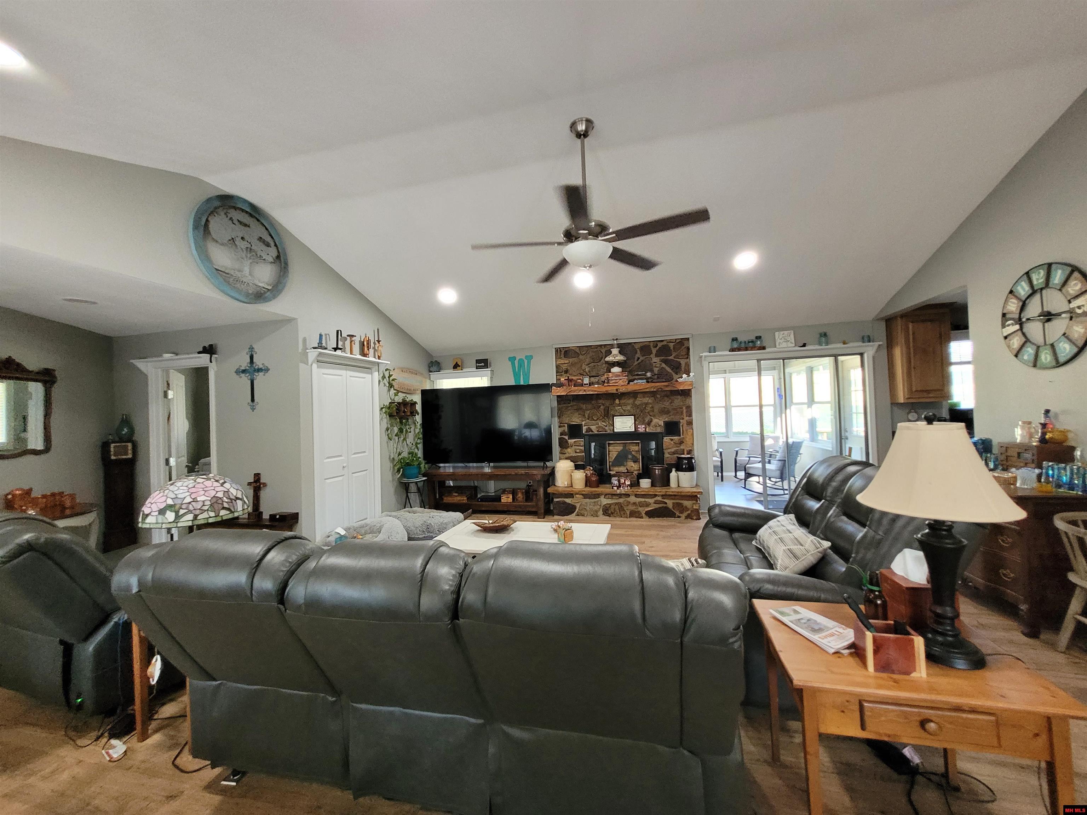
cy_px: 408
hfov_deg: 106.2
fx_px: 408
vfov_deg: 89.9
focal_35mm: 13
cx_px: 544
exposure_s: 1/60
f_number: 2.2
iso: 400
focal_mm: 1.74
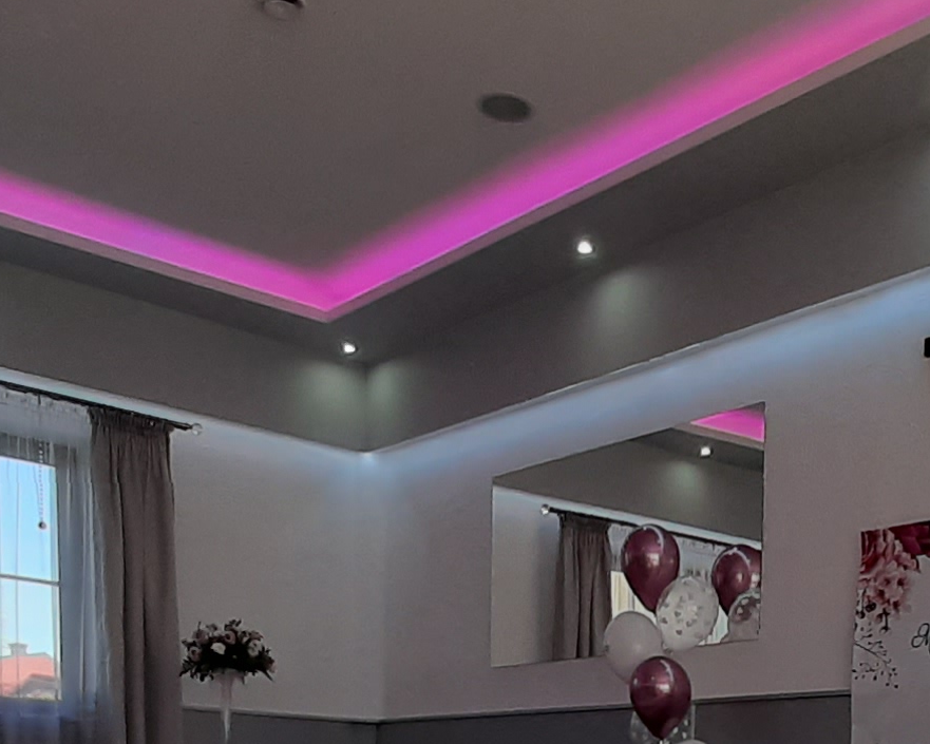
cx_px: 767
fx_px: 1294
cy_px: 968
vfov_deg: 27.0
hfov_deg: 37.8
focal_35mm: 47
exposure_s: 1/228
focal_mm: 1.42
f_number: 2.2
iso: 40
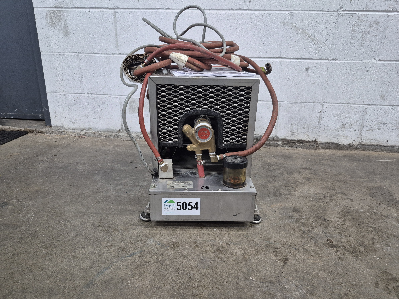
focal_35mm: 23
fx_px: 265
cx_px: 200
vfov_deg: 58.9
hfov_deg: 73.9
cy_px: 150
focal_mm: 5.4
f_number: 1.8
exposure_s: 1/120
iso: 400
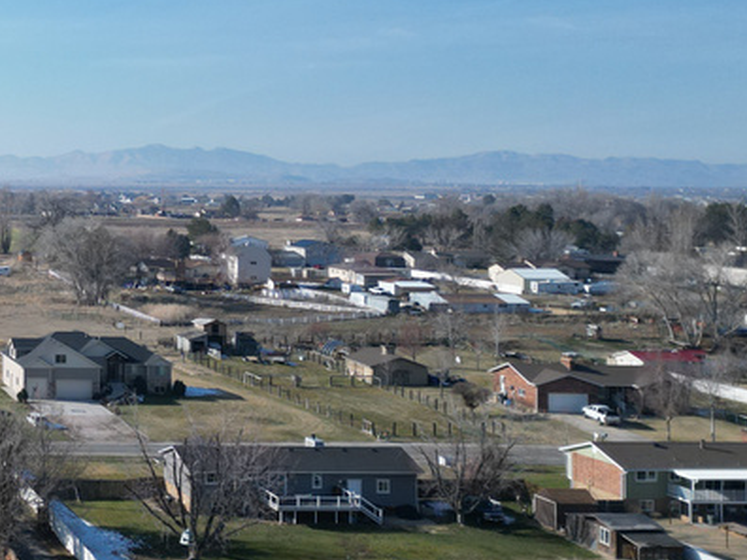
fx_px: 1338
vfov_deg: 23.5
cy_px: 172
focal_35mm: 62
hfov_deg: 26.8
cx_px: -196
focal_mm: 6.72
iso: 140
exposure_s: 1/4000
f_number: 1.7
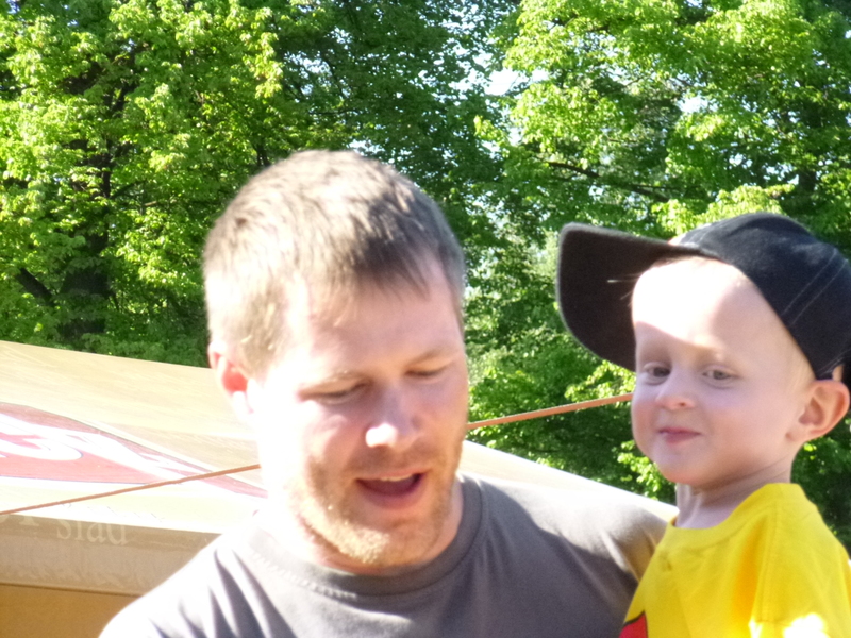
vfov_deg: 8.7
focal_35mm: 170
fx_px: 4179
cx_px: 426
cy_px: 319
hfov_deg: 11.6
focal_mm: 30.4
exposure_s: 1/400
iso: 800
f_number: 5.8
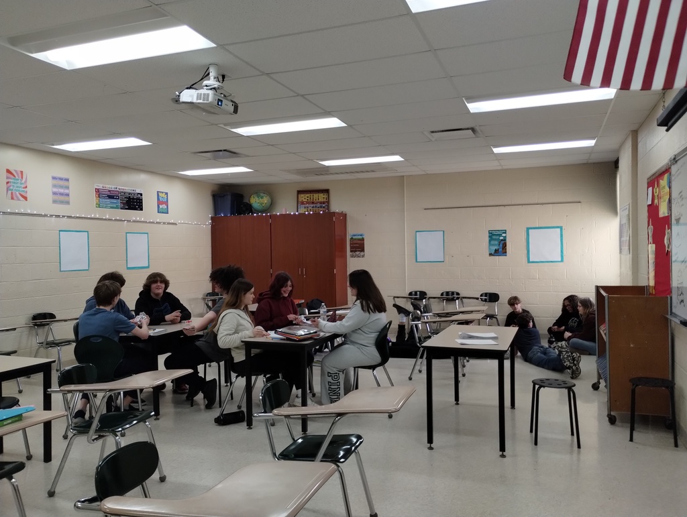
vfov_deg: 49.9
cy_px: 258
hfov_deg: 63.4
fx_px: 556
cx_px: 344
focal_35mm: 28
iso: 359
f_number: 1.8
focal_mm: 4.27
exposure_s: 1/30
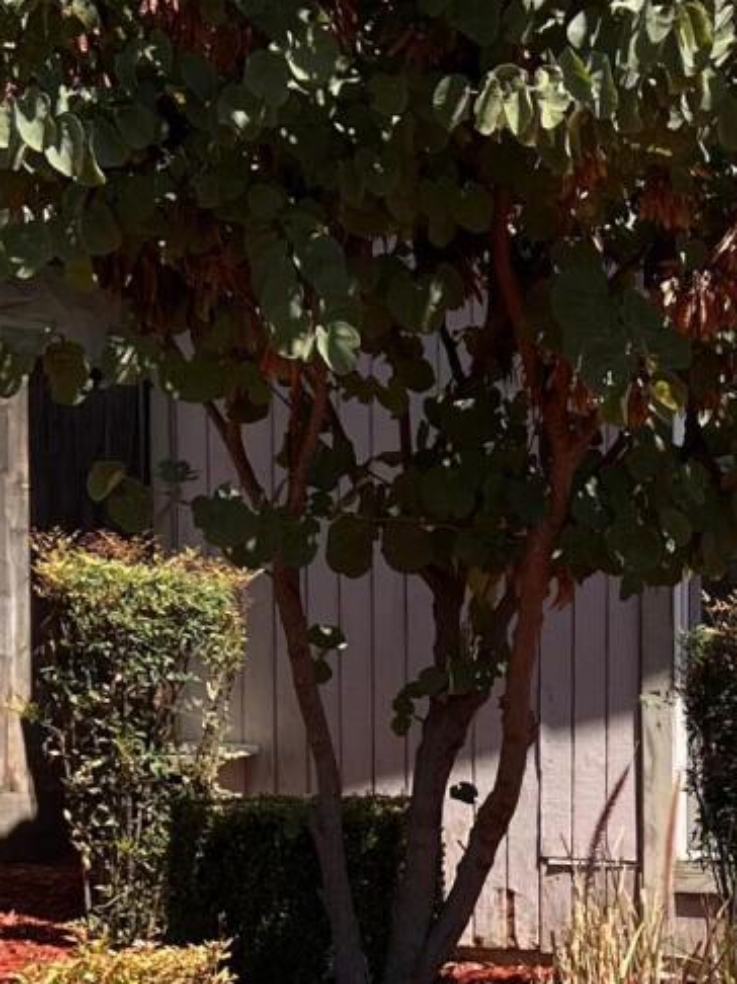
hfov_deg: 13.1
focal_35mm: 107
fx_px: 3040
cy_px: 1002
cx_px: 1089
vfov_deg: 17.9
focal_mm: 5.7
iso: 50
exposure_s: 1/2299
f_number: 1.5
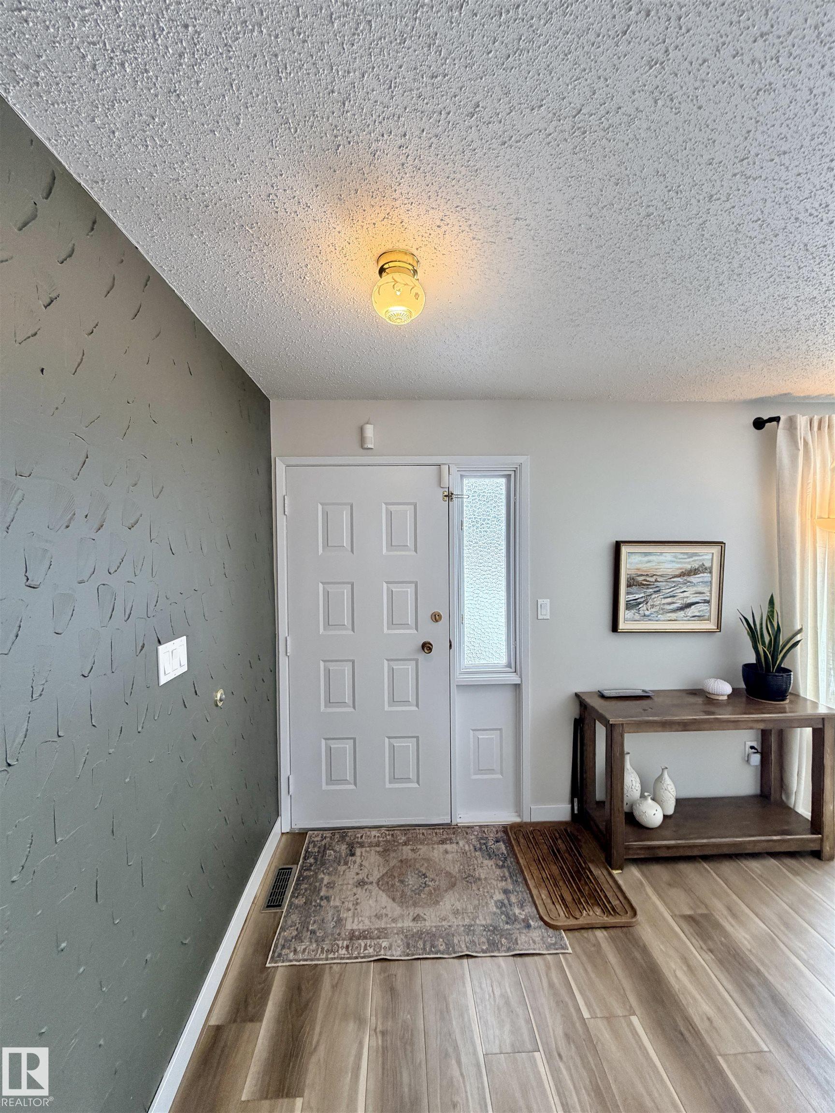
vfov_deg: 102.1
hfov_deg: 85.7
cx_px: 418
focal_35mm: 14
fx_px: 450
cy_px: 556
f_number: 2.2
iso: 200
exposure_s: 1/120
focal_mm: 2.22
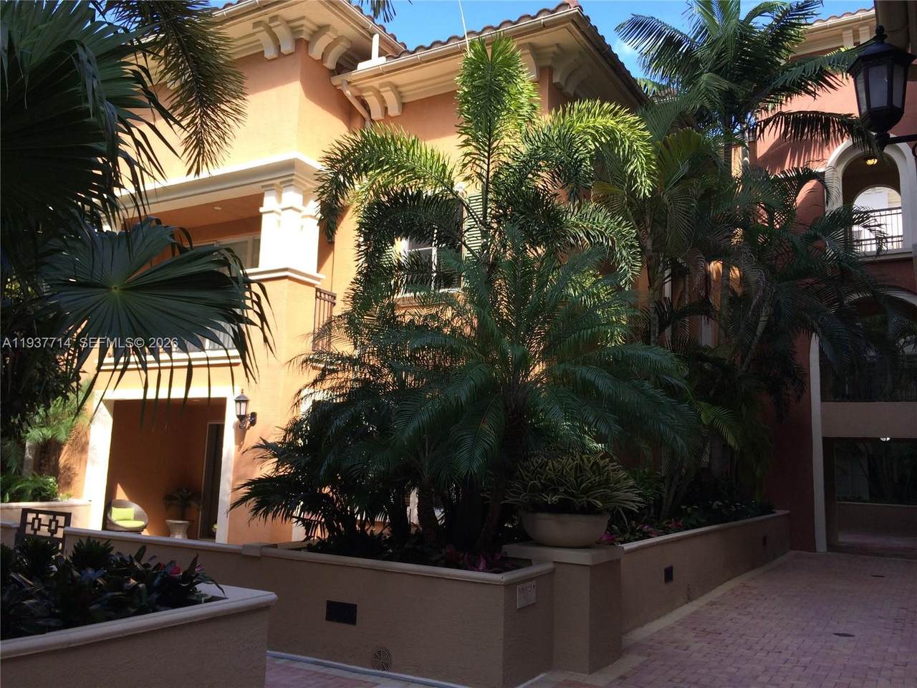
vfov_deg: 46.8
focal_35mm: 30
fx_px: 795
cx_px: 458
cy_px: 344
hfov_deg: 60.0
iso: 32
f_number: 2.2
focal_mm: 4.12
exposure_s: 1/507
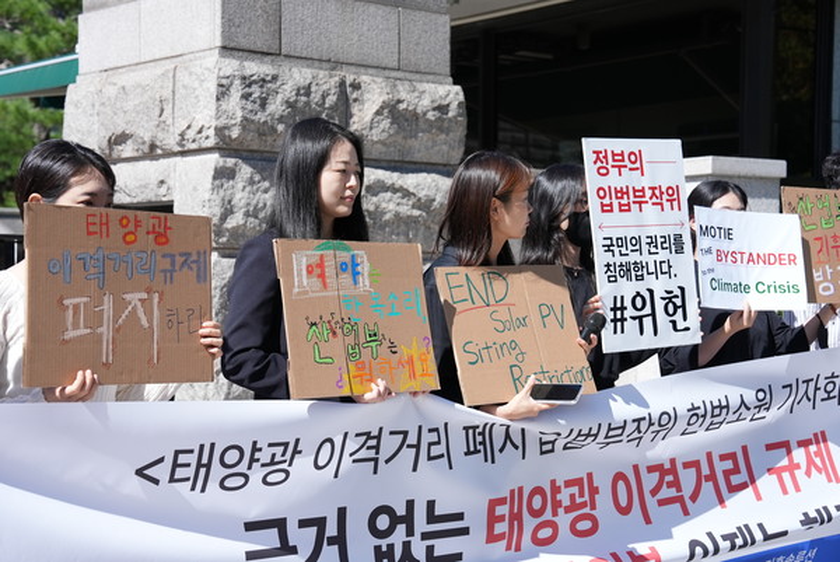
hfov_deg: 28.8
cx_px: 420
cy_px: 281
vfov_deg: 19.5
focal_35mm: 70
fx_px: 1634
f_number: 5.6
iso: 640
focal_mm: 70
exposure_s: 1/2000
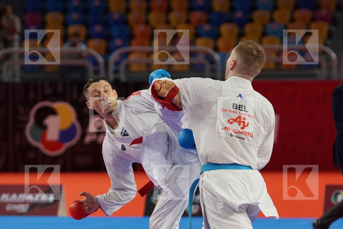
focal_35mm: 202
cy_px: 114
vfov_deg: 6.8
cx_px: 172
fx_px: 1929
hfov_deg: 10.2
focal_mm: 135
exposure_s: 1/2000
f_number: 3.2
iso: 3200
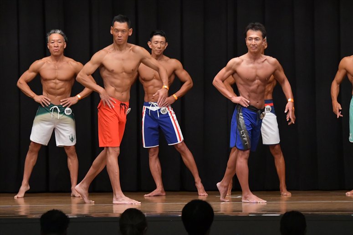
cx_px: 176
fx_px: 1980
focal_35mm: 202
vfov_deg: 6.8
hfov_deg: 10.2
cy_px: 118
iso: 6400
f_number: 5.6
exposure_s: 1/400
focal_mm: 135
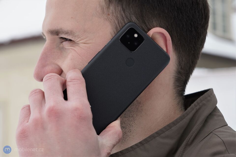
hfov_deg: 28.8
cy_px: 78
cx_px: 118
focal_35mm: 70
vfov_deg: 19.5
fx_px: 459
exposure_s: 1/160
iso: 100
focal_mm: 70
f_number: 6.3
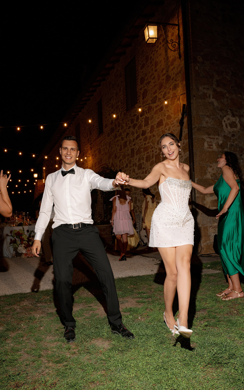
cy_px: 194
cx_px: 127
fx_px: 325
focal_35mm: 31
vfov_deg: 62.0
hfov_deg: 41.2
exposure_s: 1/125
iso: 400
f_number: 7.1
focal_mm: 29.5
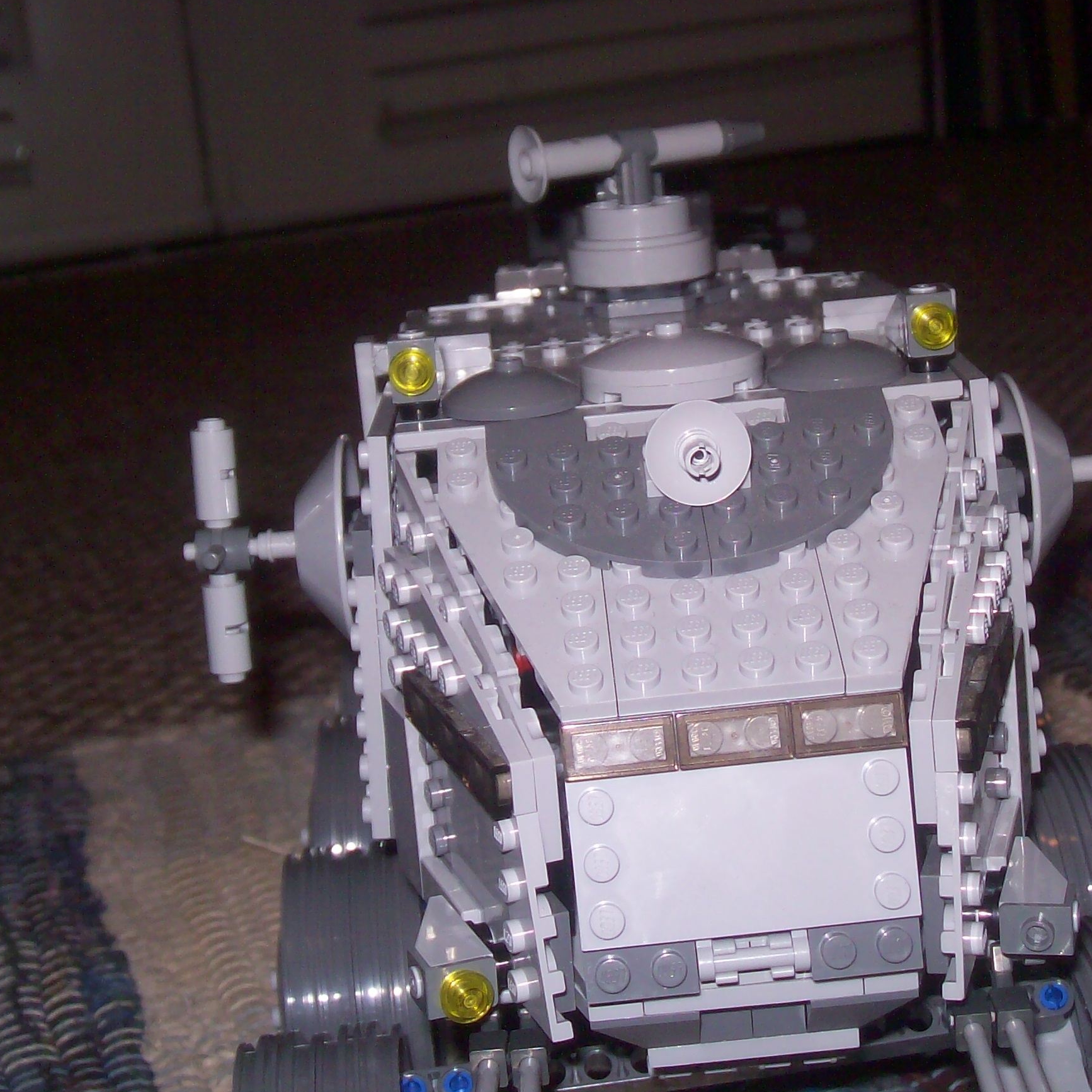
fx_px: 2106
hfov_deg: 29.0
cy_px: 489
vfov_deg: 29.1
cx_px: 625
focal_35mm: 59
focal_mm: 7.6
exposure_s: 1/73.6
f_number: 3
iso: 80
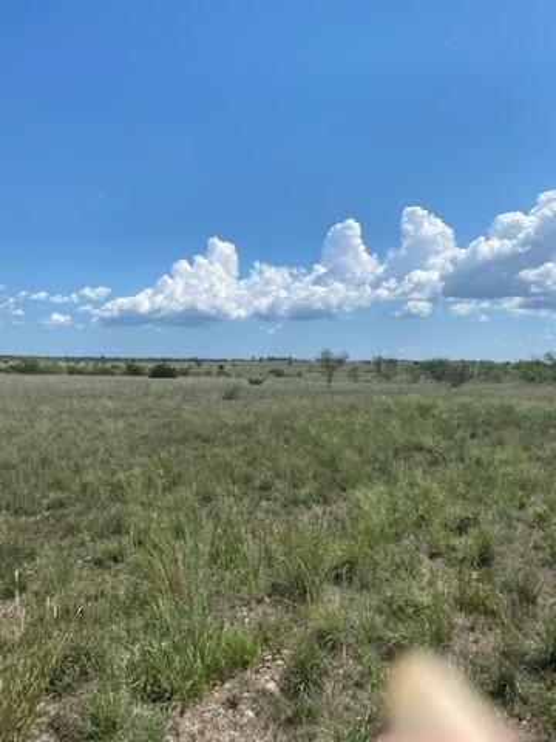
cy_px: 371
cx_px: 278
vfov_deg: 67.3
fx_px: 557
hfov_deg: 53.1
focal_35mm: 26
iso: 32
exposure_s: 1/4274
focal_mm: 4.25
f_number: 1.8
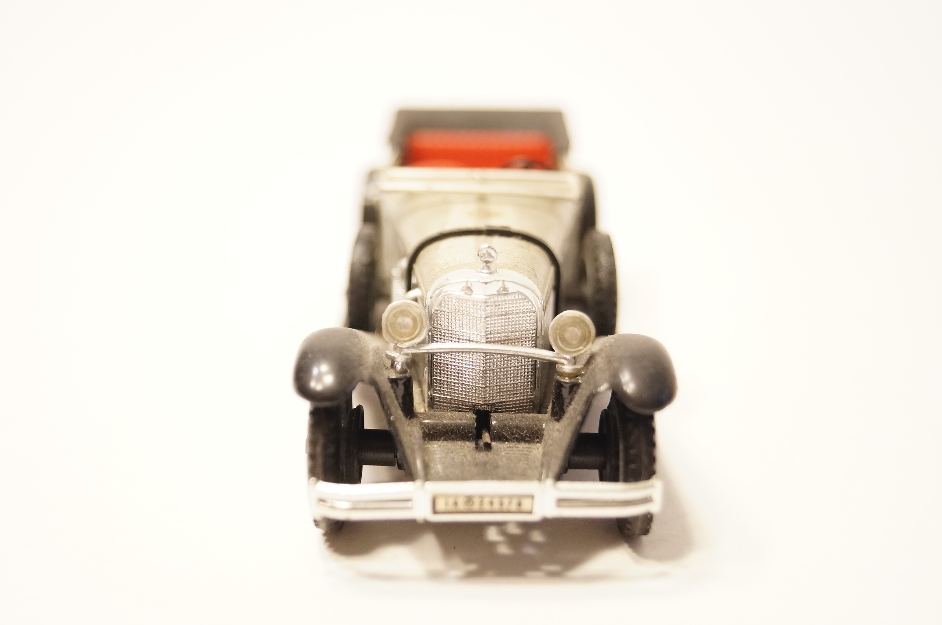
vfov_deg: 25.7
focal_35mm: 52
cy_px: 312
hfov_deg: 37.9
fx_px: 1372
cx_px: 471
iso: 1250
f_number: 4.5
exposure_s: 1/60
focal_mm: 35
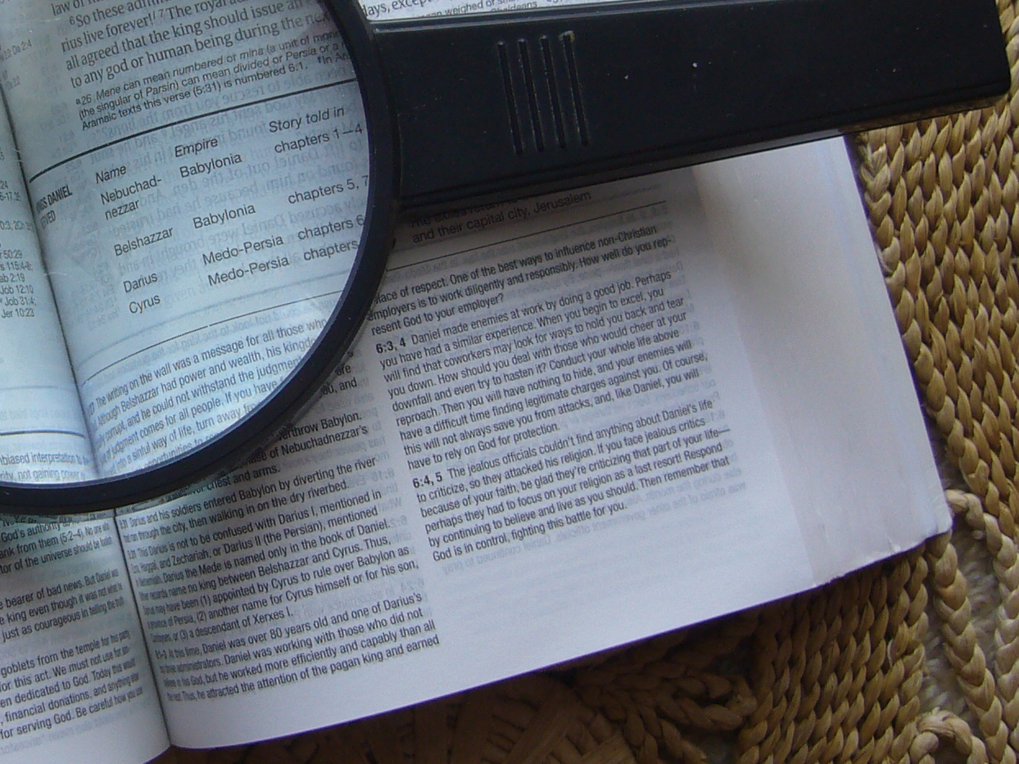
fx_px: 2119
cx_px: 57
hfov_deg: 26.0
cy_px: 224
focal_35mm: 72
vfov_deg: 20.3
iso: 80
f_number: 2.8
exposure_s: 1/30
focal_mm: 5.8
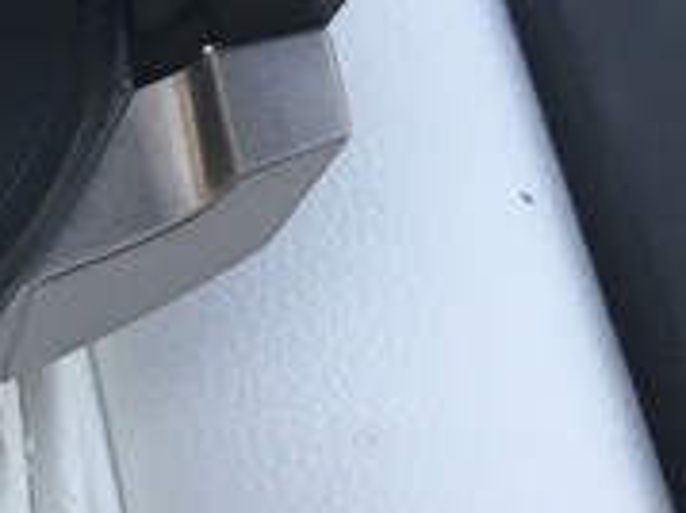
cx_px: -537
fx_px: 2198
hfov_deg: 15.4
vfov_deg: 13.1
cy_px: -61
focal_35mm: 111
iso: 40
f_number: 2.4
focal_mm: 3.3
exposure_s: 1/30
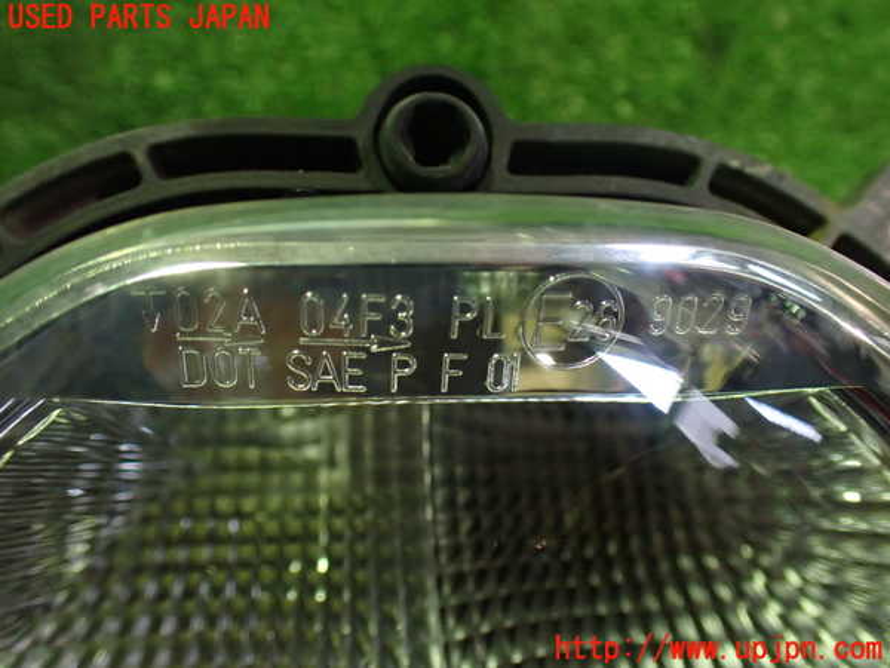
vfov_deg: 46.8
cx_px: 445
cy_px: 334
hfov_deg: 60.0
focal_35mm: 30
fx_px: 771
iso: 800
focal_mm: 5.4
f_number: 2.3
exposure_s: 1/50
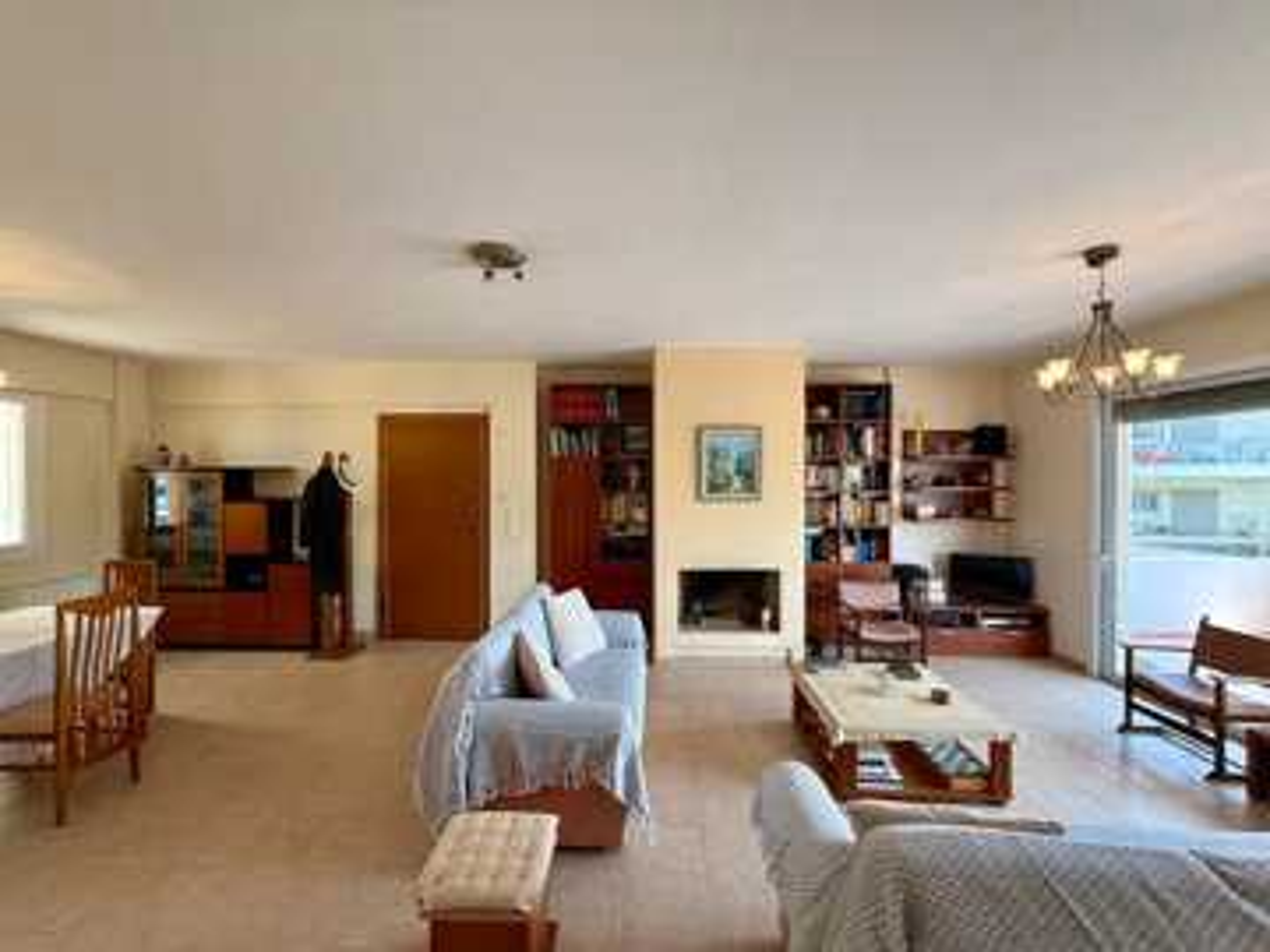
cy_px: 476
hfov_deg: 102.1
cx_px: 635
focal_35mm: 14
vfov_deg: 85.7
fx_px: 514
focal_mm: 2.22
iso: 160
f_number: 2.2
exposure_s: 1/100
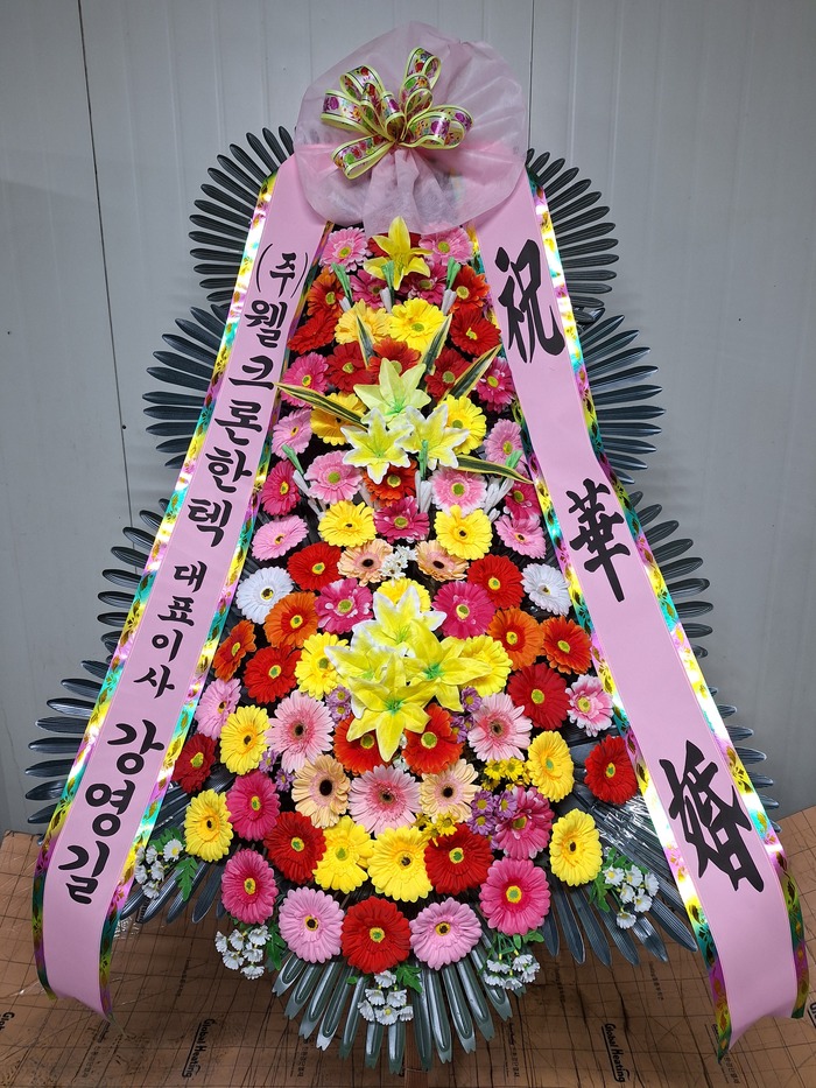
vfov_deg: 73.9
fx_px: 723
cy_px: 544
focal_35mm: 23
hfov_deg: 58.9
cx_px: 408
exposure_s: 1/40
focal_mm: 5.54
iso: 125
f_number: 1.8
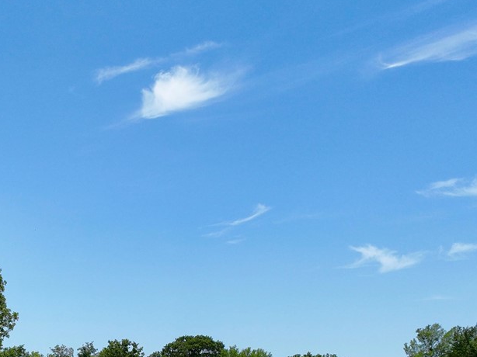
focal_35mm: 75
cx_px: 22
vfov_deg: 18.7
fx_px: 1033
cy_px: 416
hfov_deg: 25.0
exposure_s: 1/2000
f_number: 2.8
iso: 100
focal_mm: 12.29
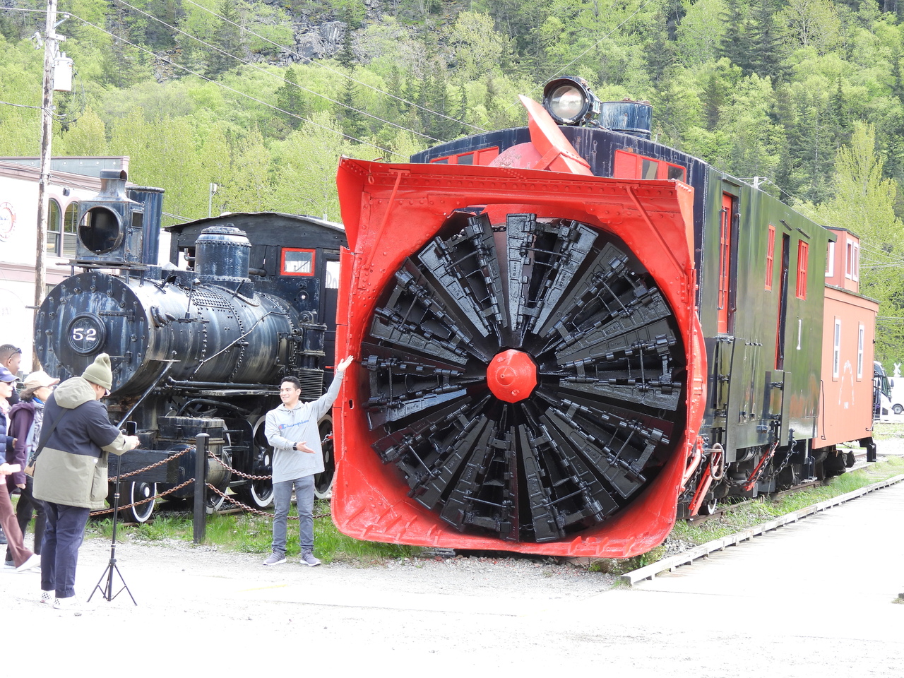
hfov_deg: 23.0
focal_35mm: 85
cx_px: 452
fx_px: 2220
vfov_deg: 17.4
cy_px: 339
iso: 100
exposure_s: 1/125
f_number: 4
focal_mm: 15.2
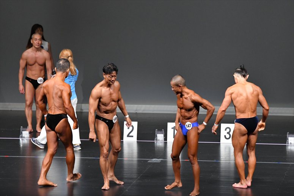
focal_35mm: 240
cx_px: 147
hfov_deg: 8.6
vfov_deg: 5.7
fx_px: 1959
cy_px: 98
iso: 5000
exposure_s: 1/400
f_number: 5.6
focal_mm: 160
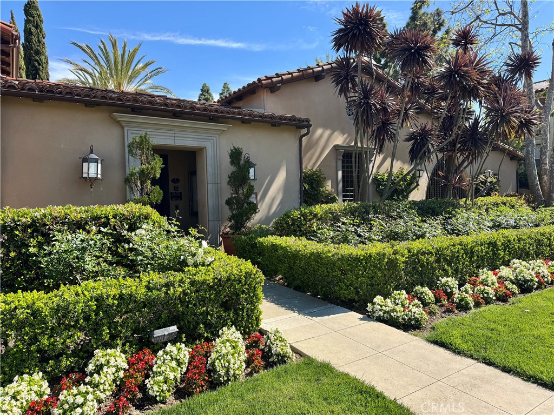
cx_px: 277
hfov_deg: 71.6
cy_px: 208
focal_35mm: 24
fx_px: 384
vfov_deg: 56.8
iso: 80
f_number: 1.78
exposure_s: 1/1980
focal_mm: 6.76
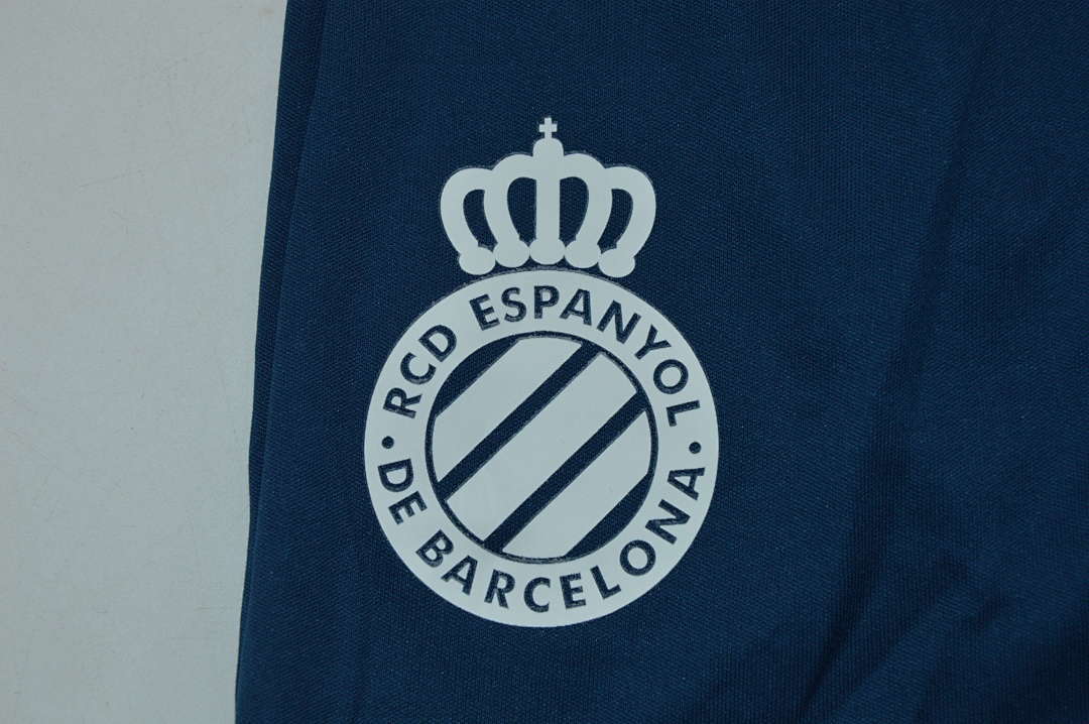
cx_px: 544
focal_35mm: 99
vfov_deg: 13.8
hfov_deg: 20.6
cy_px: 362
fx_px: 2992
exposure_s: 1/200
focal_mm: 66
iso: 400
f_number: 11
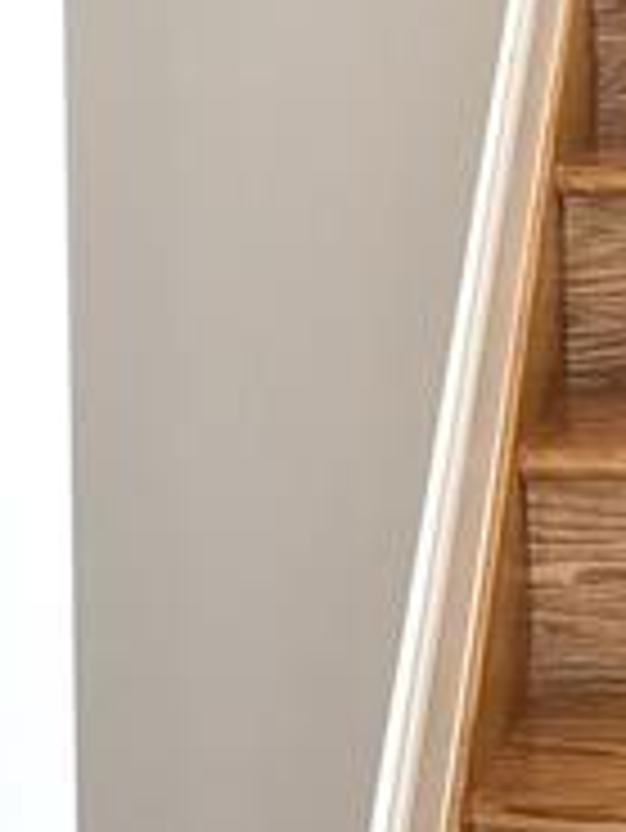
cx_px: 563
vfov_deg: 17.4
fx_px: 2601
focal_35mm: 108
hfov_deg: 13.6
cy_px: -153
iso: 125
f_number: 1.6
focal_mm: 4.2
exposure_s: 1/78
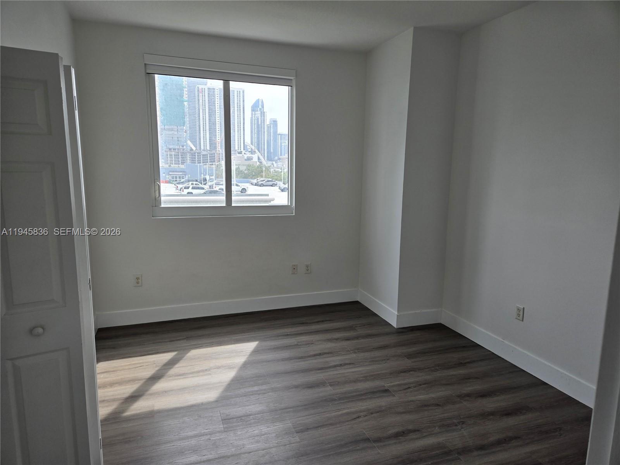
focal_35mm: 23
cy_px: 232
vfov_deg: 58.9
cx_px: 310
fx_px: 412
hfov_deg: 73.9
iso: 25
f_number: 1.8
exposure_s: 1/327
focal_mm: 5.4
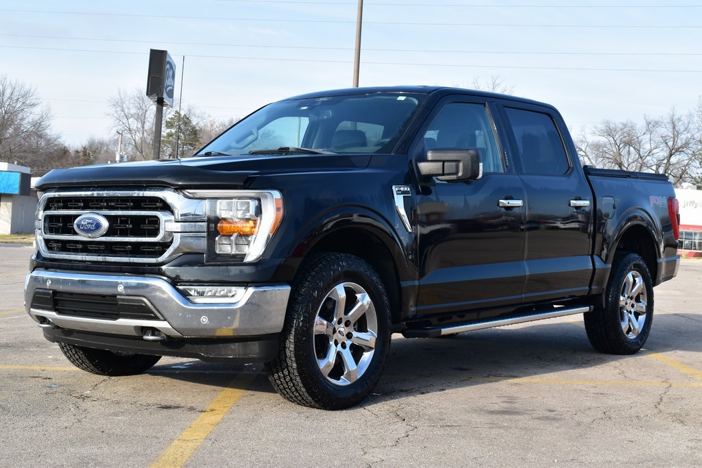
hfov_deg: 37.8
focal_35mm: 52
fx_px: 1024
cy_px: 234
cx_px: 351
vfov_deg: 25.8
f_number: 10
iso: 400
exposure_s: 1/200
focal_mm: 35
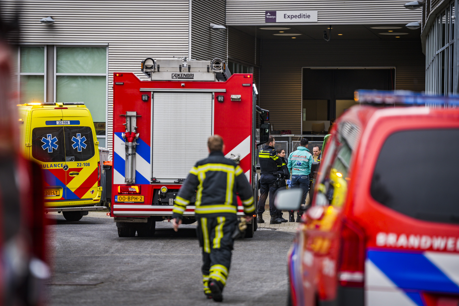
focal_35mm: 160
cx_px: 230
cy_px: 153
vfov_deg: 8.6
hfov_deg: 12.8
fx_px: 2040
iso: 160
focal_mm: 160
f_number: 2.8
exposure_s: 1/200
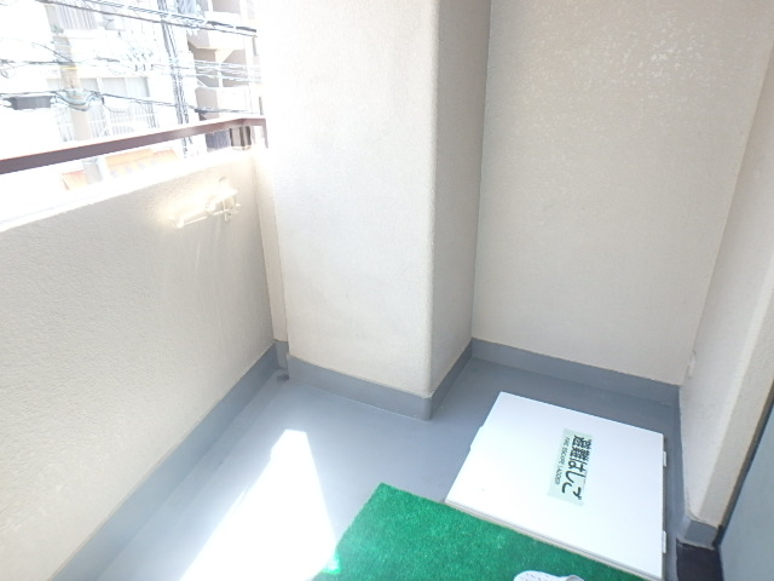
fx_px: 470
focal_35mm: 21
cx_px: 387
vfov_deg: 63.4
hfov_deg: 79.0
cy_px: 290
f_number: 3.5
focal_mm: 3.7
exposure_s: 1/60
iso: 200
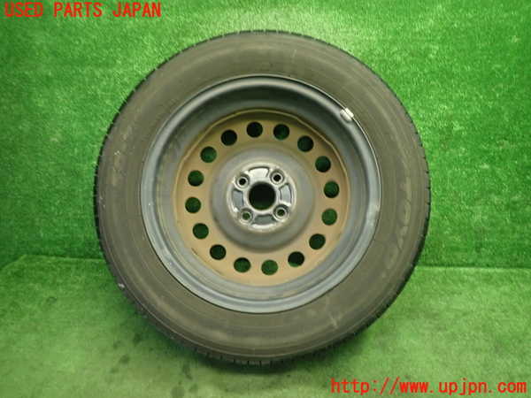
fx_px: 383
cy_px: 199
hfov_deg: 69.4
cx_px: 266
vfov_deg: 54.9
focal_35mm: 25
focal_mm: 4.5
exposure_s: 1/30
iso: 250
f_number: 2
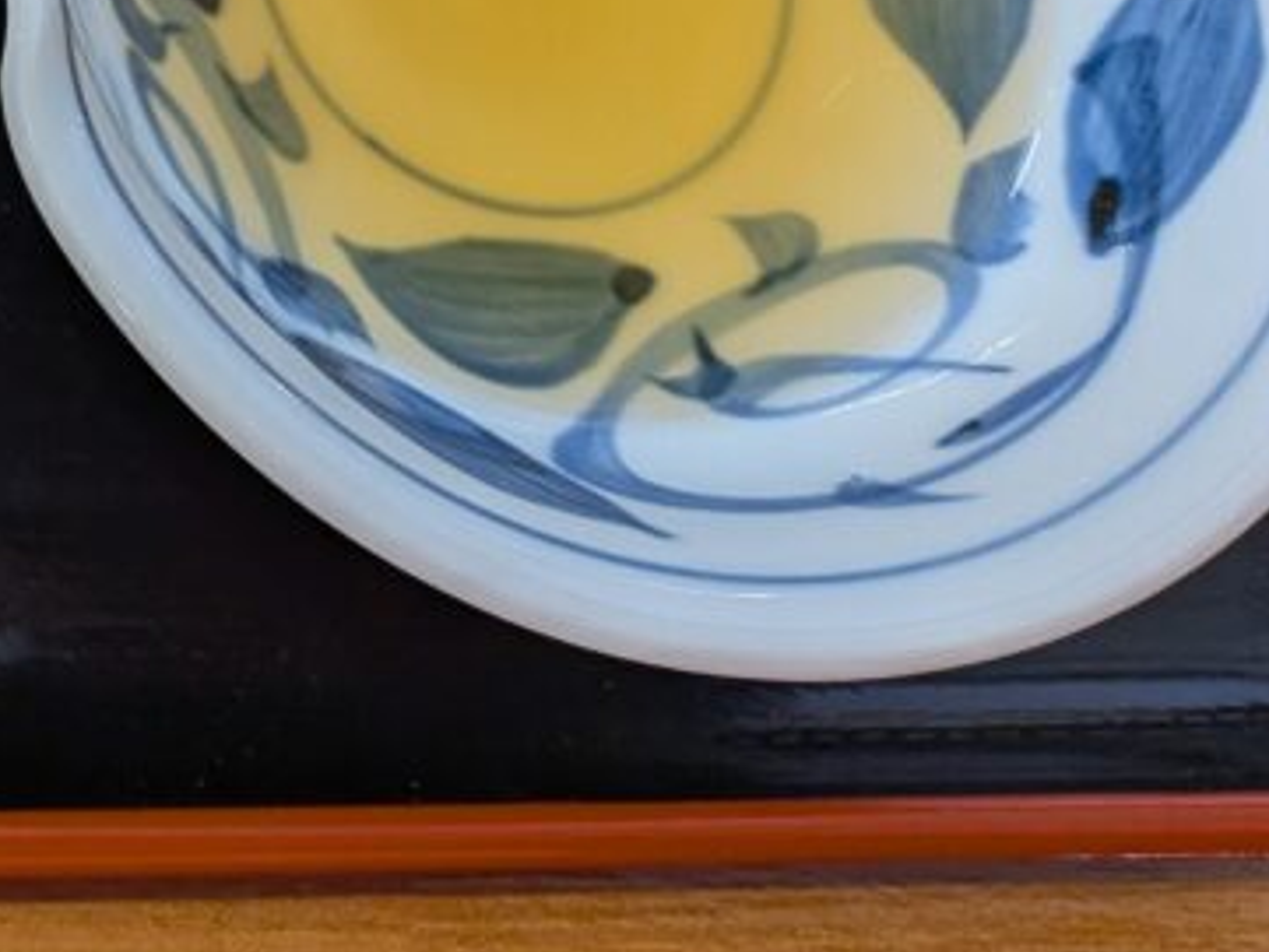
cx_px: -921
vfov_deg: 15.4
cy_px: -674
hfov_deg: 18.6
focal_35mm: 85
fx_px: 3117
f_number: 1.7
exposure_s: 1/90.8
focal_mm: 4.53
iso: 28
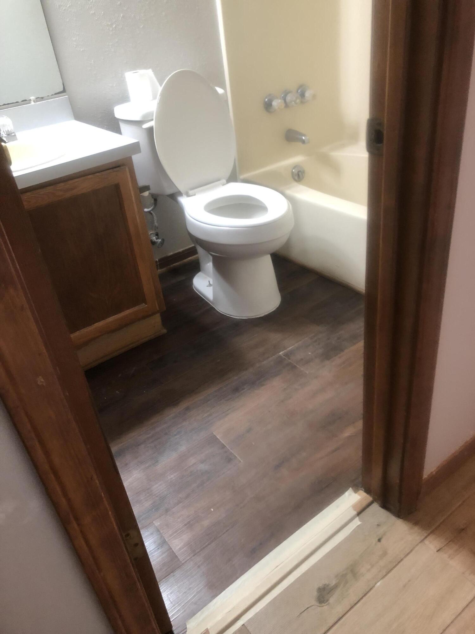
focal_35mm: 28
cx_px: 238
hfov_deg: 49.7
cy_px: 317
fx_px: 512
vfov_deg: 63.4
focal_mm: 3.99
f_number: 1.8
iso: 64
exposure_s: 1/15
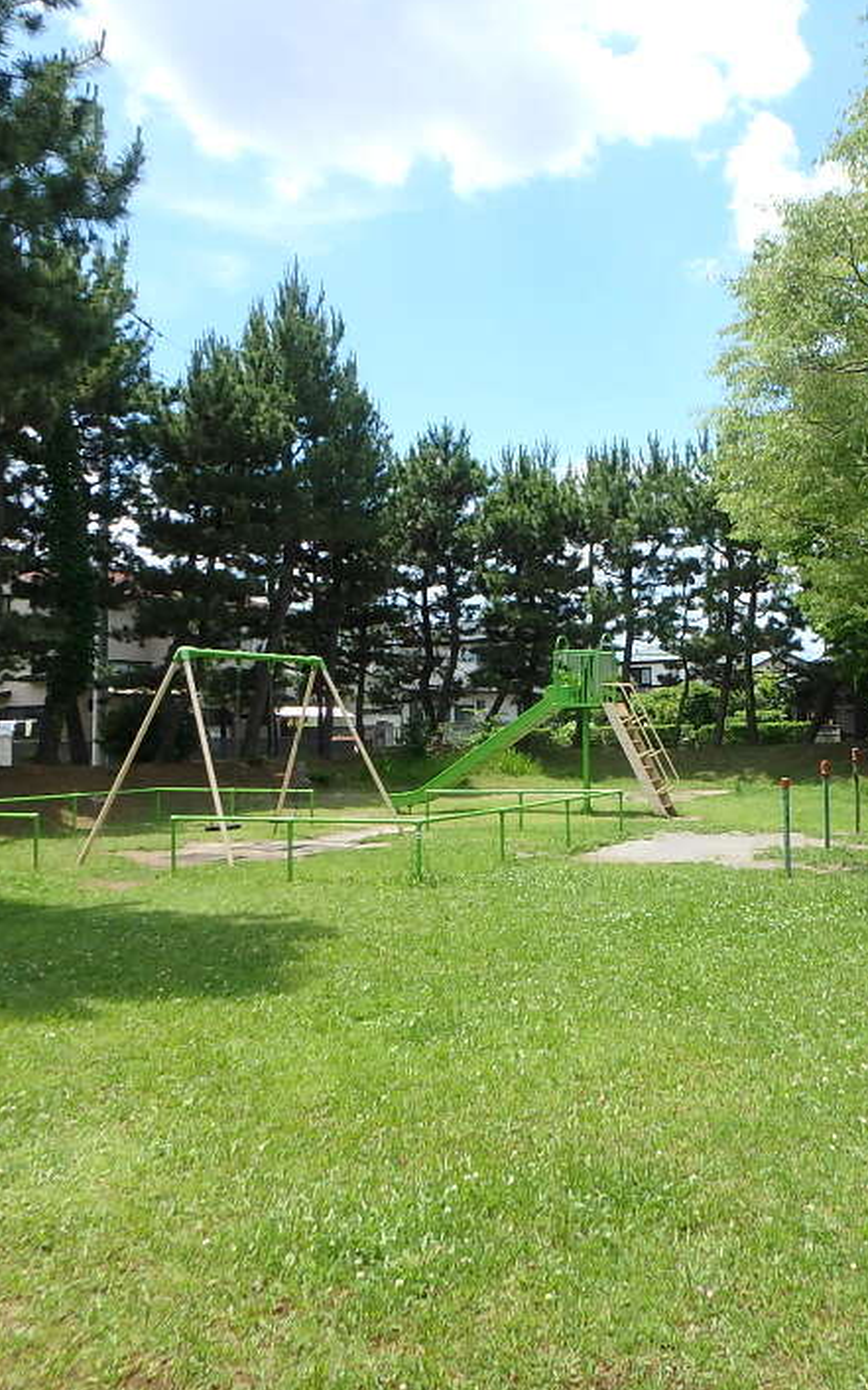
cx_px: 667
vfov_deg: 62.9
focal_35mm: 30
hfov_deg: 40.5
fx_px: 1136
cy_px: 691
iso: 125
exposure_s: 1/800
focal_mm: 3.7
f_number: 3.5
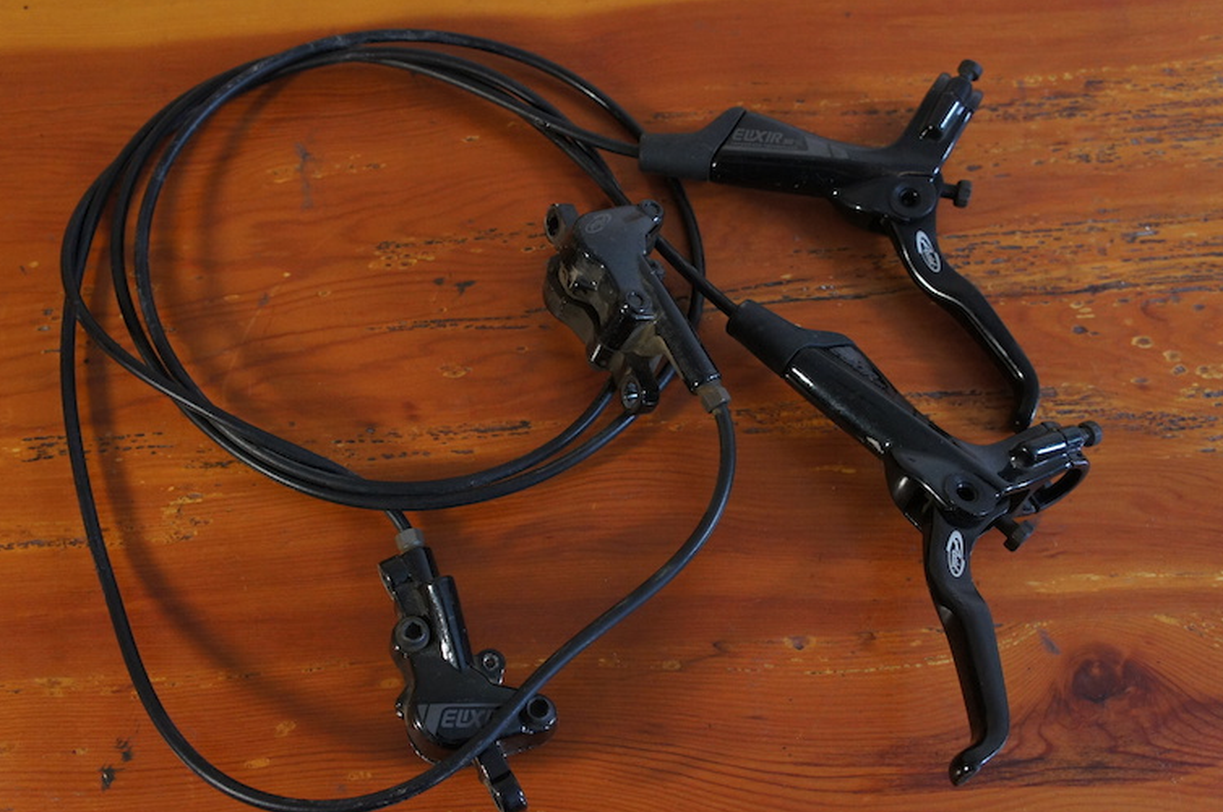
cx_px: 586
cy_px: 424
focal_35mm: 35
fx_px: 1188
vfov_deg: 37.8
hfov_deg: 54.5
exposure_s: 1/30
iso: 1600
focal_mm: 22
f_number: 5.6
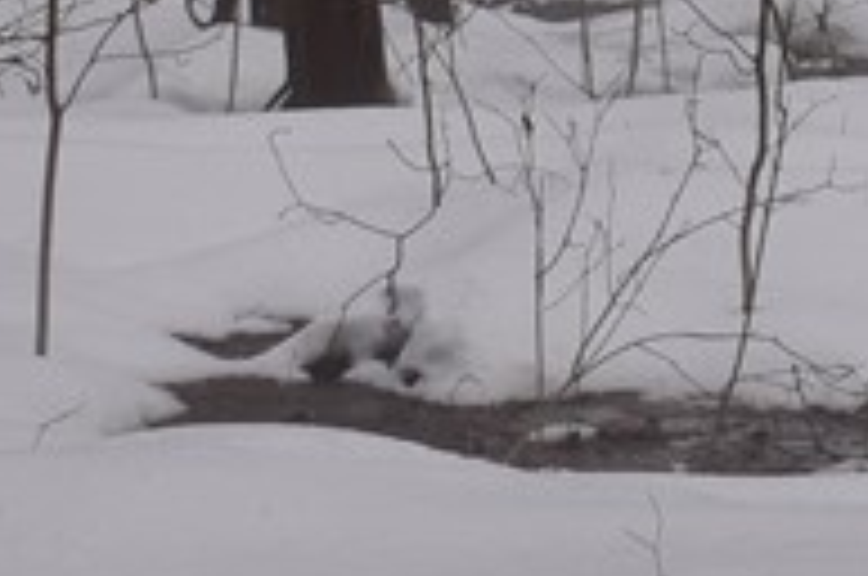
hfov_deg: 6.6
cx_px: 1567
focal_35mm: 304
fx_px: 7318
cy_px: -290
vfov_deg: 4.5
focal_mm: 36
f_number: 8
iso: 200
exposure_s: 1/250
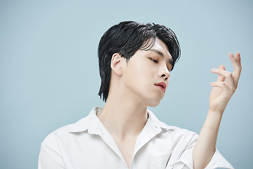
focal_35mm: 190
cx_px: 126
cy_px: 84
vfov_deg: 7.2
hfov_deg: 10.8
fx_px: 1336
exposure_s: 1/125
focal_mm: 190
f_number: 5.6
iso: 50
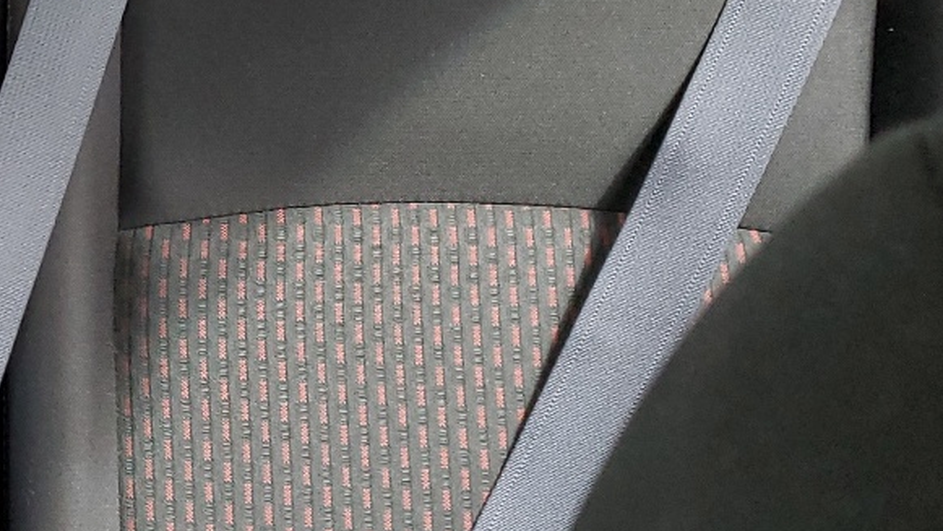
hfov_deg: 24.4
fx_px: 1951
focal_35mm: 78
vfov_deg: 15.5
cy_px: 174
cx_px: -214
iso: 150
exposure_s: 1/60.2
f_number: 1.5
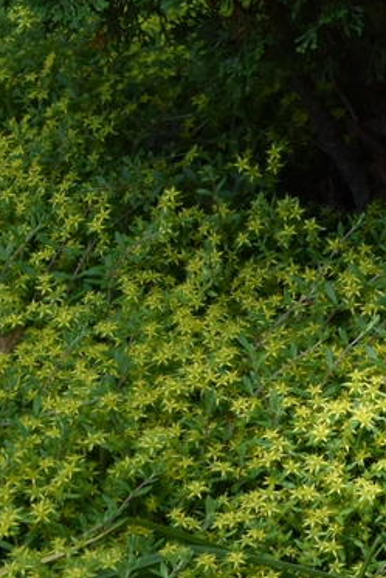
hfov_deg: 4.7
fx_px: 4627
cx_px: -355
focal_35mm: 288
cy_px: 298
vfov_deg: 7.2
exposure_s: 1/250
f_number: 8
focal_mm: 70
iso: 360
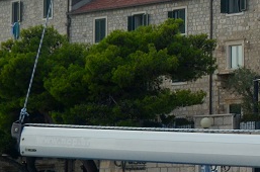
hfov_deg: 13.0
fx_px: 1009
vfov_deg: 9.7
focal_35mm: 140
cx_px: 499
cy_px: 73
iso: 400
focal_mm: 24
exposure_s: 1/1600
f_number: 5.6
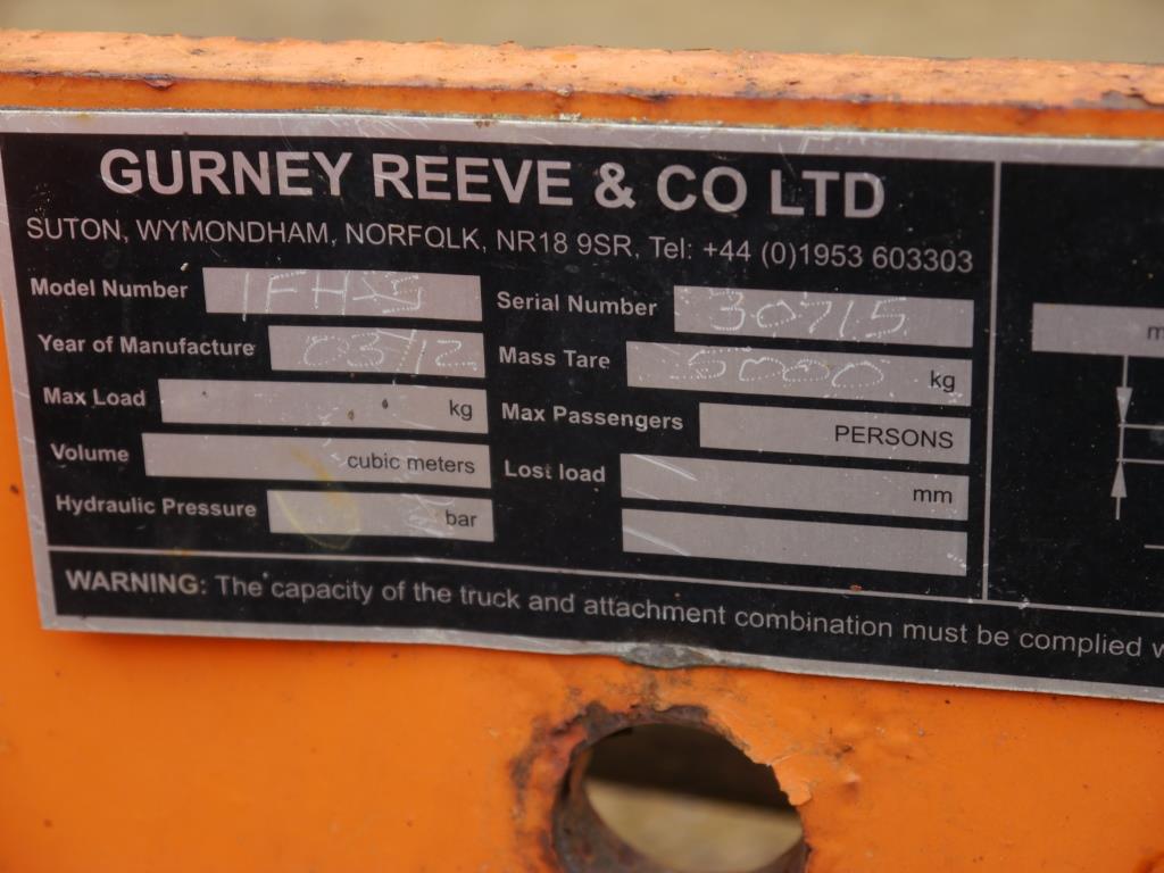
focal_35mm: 84
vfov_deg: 17.6
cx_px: 582
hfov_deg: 23.3
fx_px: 2825
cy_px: 436
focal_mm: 42
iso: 160
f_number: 5.6
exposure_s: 1/160
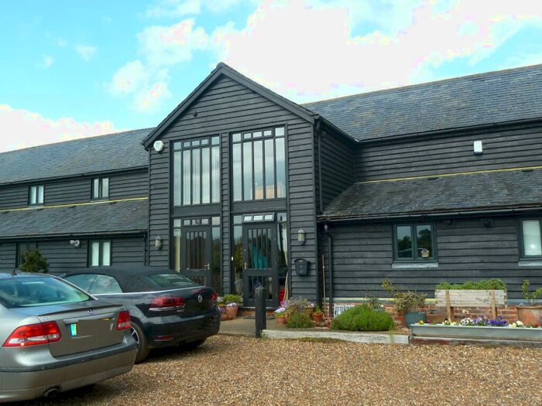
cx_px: 271
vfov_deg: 44.2
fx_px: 501
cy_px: 203
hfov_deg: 56.8
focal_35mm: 32
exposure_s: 1/400
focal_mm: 5.3
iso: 100
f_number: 4
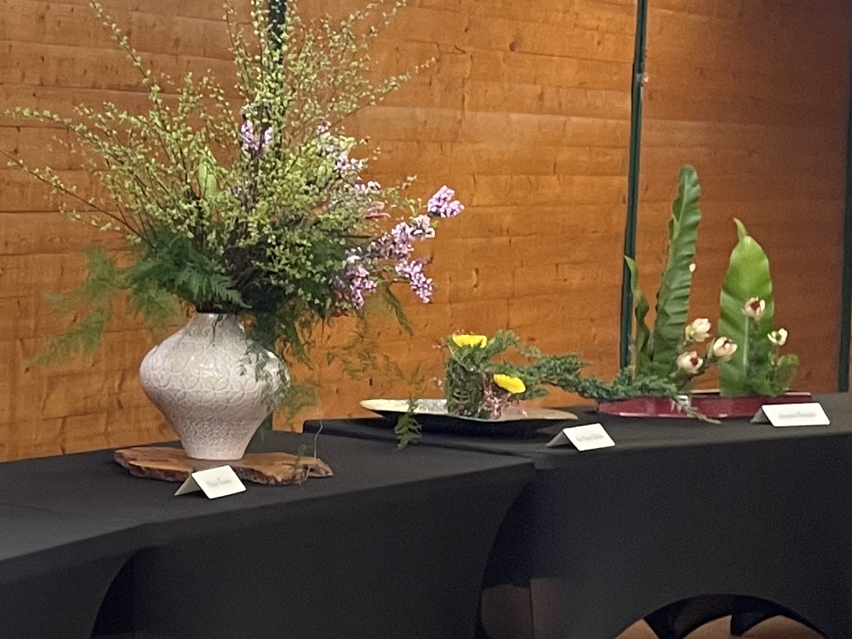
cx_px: -518
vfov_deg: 14.8
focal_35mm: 100
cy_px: 207
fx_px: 2461
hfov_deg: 17.2
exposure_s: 1/60
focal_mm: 4.2
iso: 125
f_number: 1.6
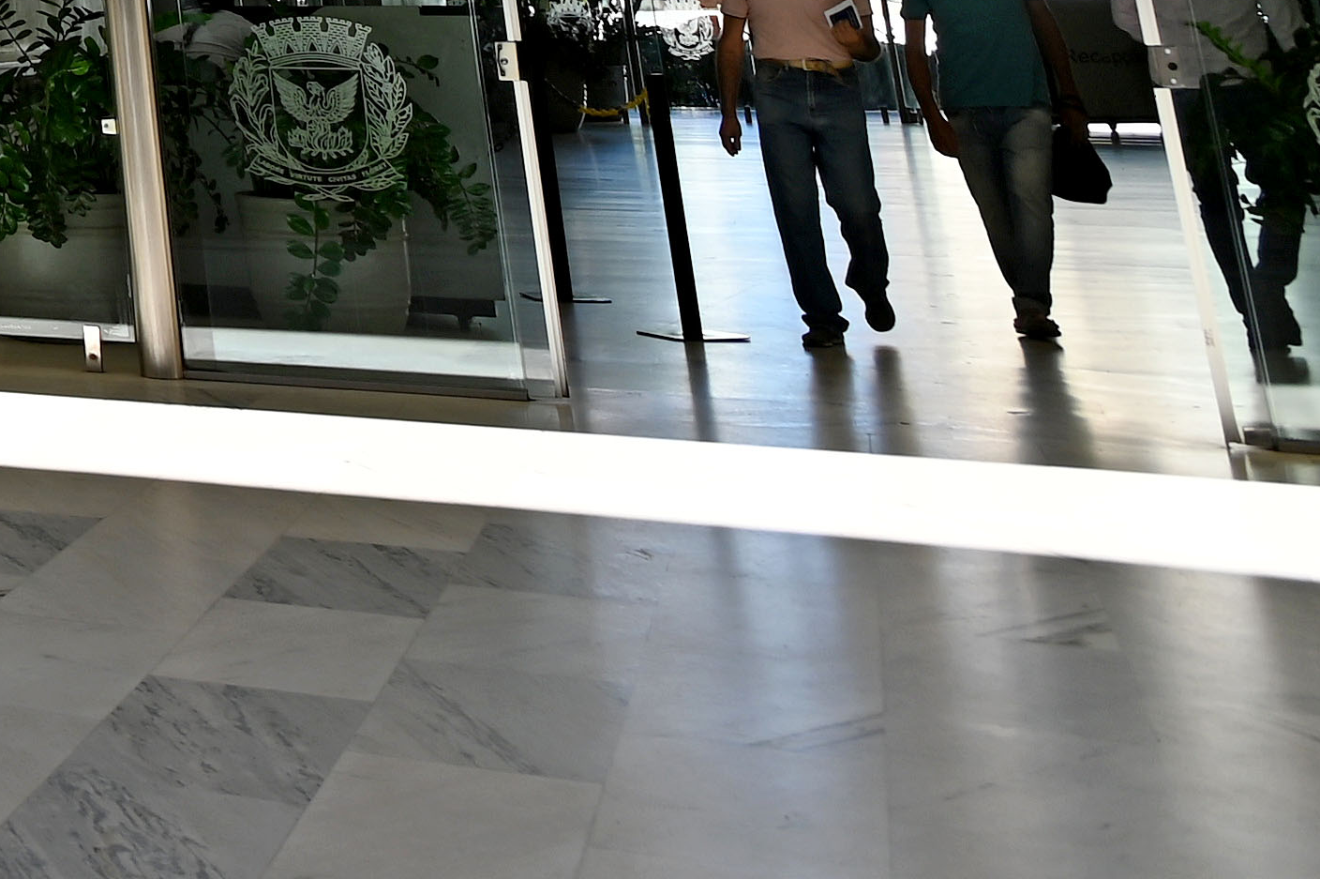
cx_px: -1056
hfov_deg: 20.1
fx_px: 2675
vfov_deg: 15.3
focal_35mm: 73
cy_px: -843
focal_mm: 17
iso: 160
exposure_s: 1/160
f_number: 6.3
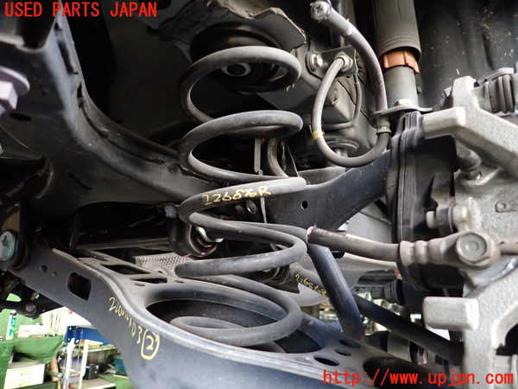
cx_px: 259
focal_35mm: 25
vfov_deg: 54.9
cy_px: 194
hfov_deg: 69.4
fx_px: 374
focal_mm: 4.5
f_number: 2
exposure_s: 1/30
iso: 320
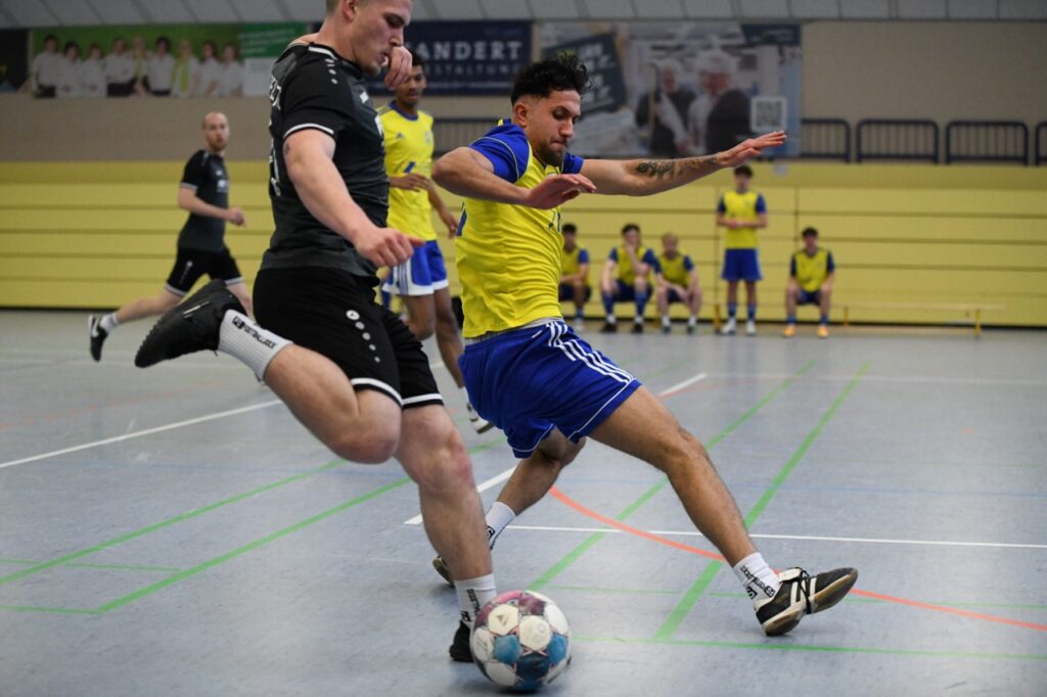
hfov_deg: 28.9
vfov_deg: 19.4
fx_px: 2035
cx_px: 524
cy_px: 348
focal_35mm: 70
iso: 8000
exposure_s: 1/1600
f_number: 2.8
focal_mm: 70
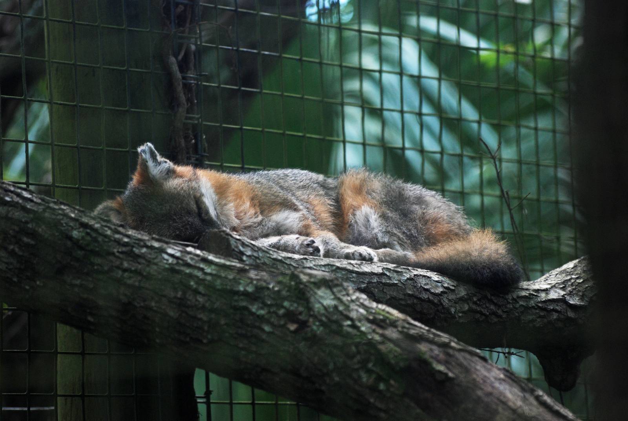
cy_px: 210
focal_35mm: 292
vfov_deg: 4.7
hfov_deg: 7.0
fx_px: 5108
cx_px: 314
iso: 400
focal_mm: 195
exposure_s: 1/160
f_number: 4.8
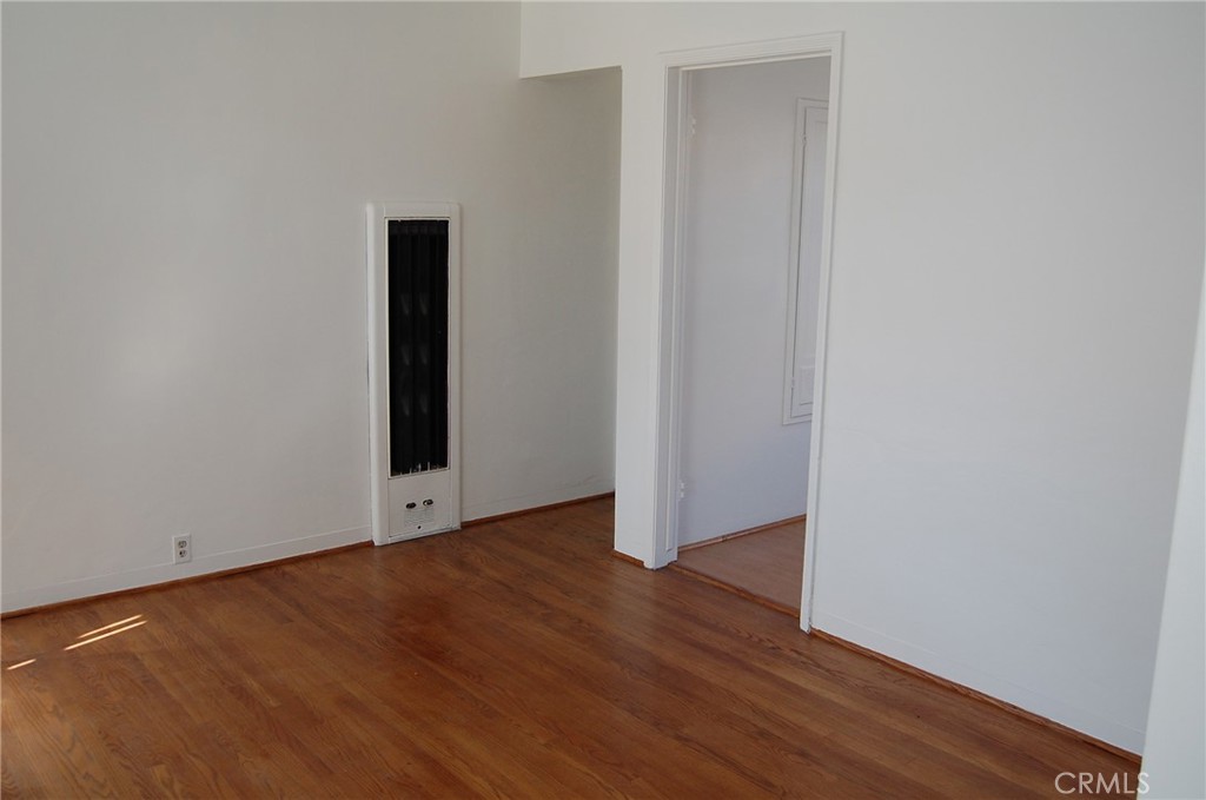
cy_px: 400
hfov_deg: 57.3
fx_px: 1104
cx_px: 603
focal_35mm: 33
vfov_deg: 39.8
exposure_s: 1/100
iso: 400
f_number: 5
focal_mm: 22
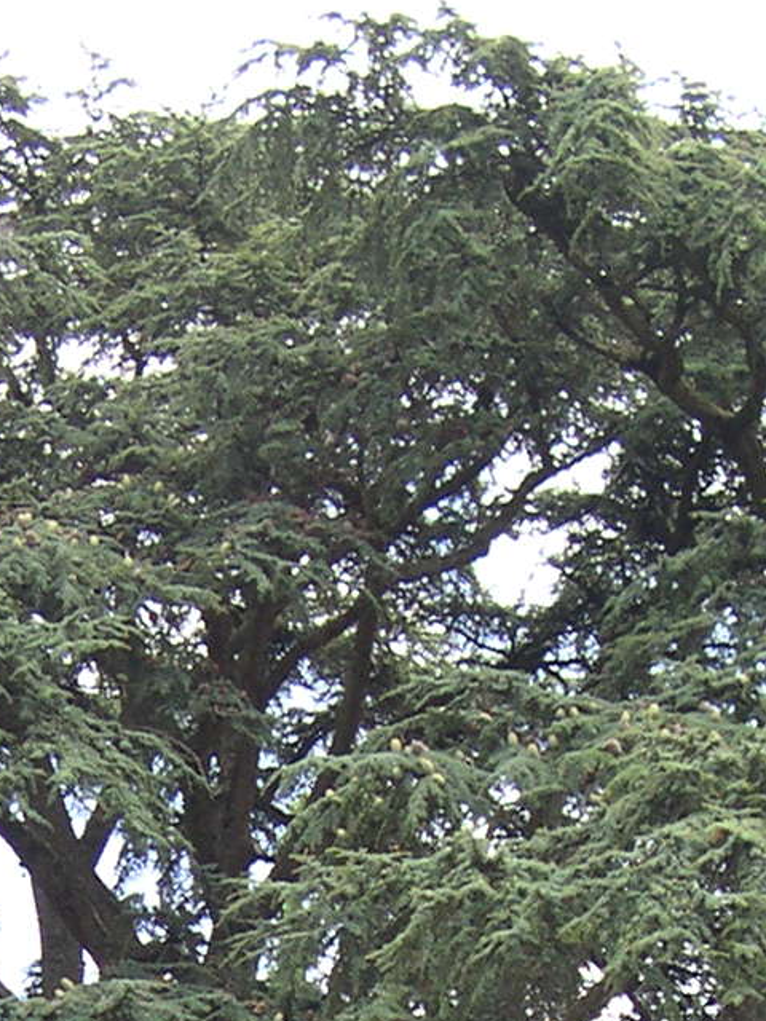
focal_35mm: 135
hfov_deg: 11.0
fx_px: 3983
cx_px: 289
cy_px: 1554
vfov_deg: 13.7
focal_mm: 8
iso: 100
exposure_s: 1/260
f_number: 2.8
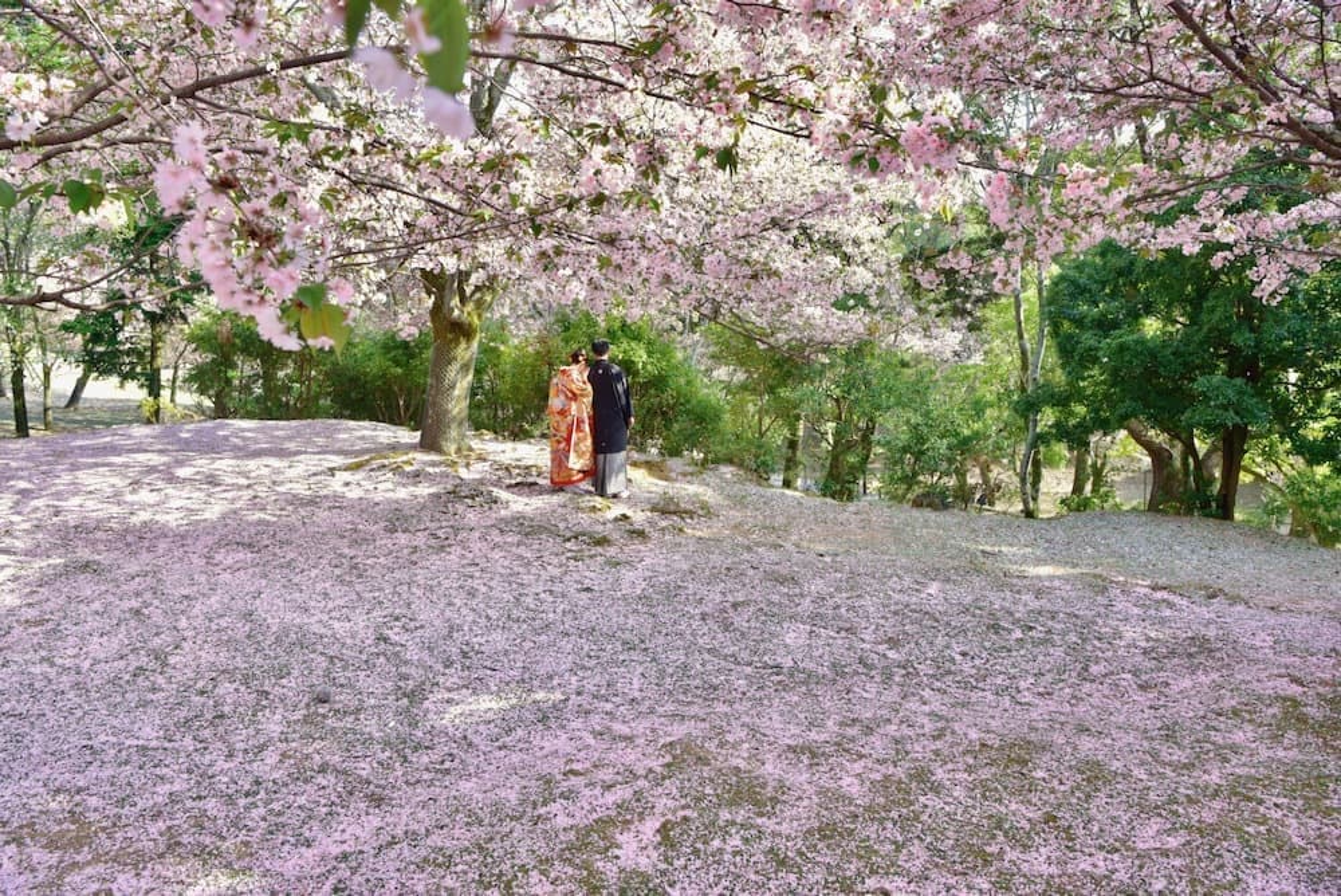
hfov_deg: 63.6
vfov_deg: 45.0
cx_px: 670
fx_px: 1081
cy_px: 448
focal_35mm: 29
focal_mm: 29
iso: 1000
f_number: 10
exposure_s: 1/160
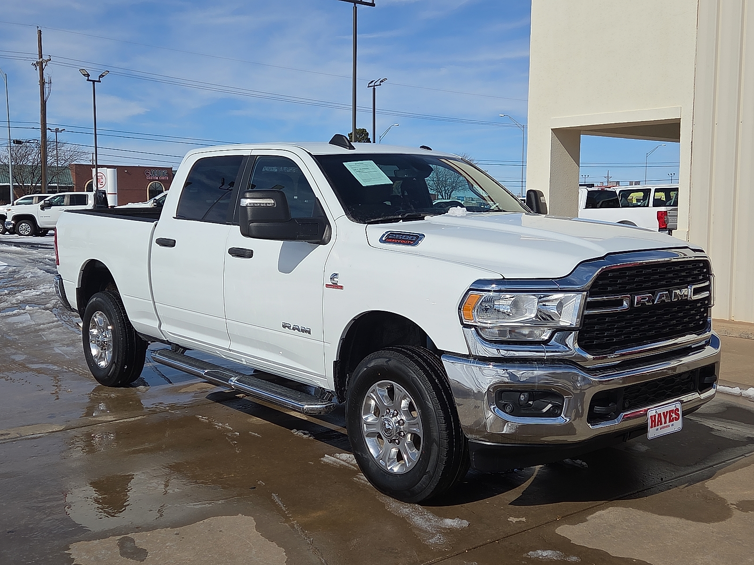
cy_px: 282
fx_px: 849
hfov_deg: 47.9
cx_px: 377
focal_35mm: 39
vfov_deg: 36.8
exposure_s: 1/10000
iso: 41
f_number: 1.8
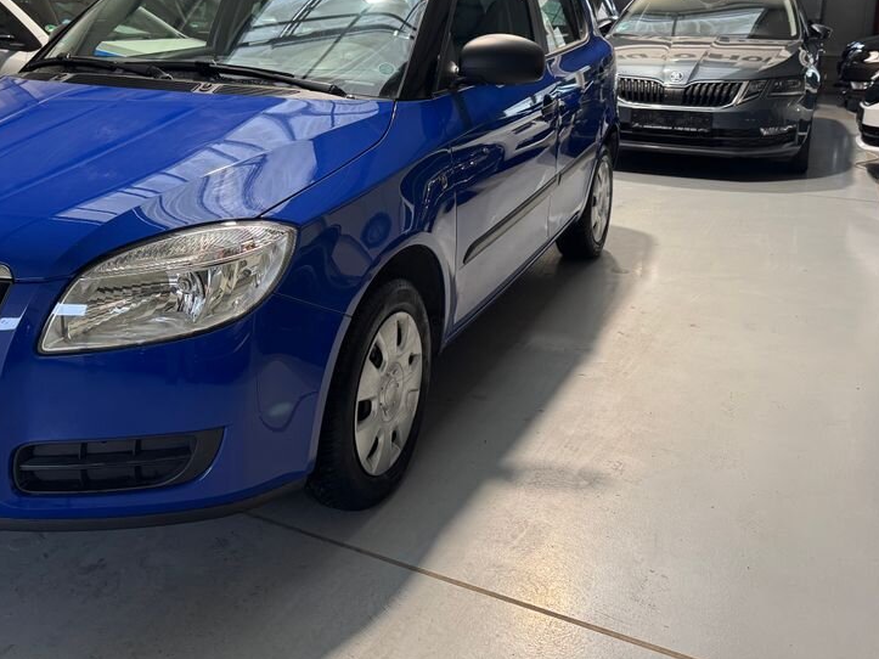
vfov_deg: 41.0
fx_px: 863
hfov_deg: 53.3
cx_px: 321
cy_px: 197
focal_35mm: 34
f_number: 1.78
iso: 250
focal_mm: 6.76
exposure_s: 1/60
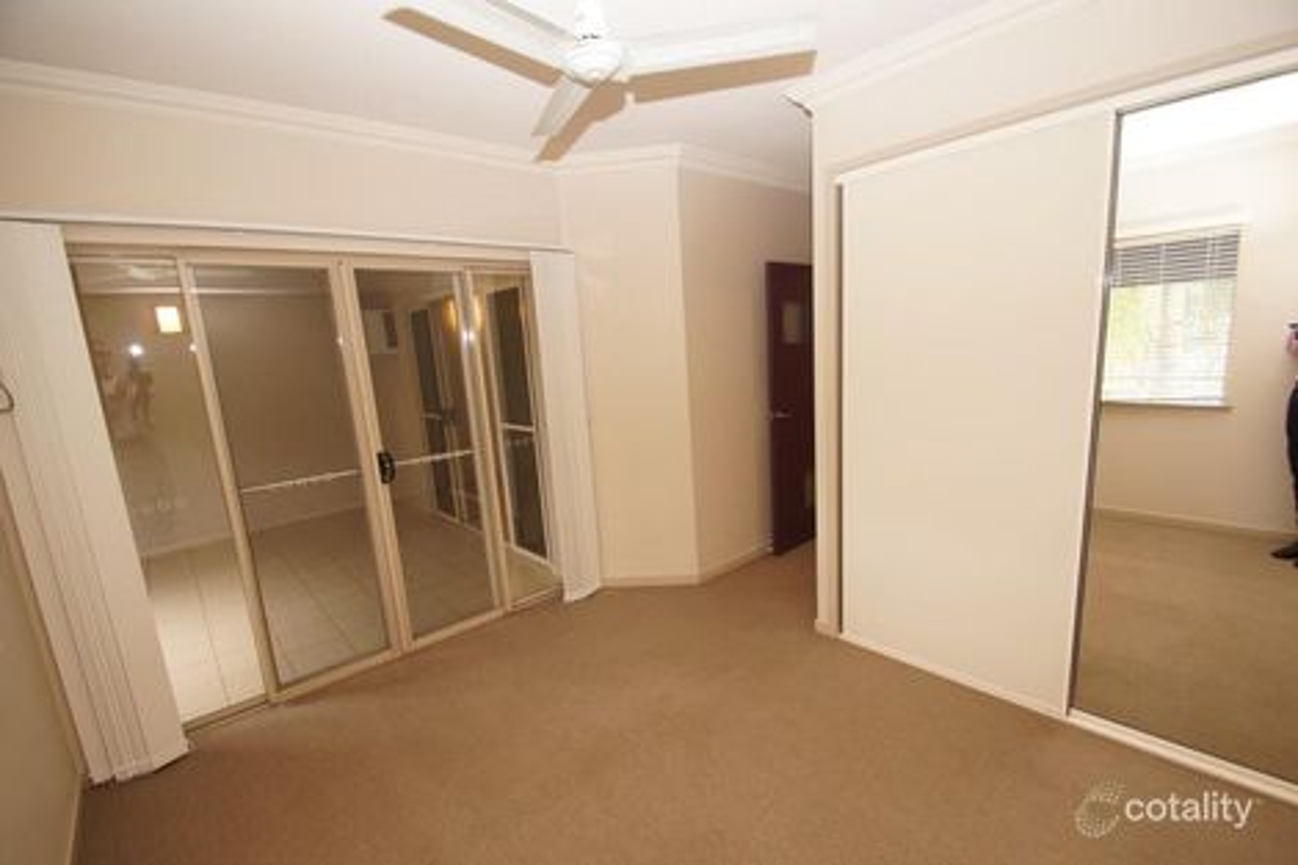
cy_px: 432
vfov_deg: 77.3
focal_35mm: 15
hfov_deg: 100.4
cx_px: 649
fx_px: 541
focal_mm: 10
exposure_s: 1/60
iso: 400
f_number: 4
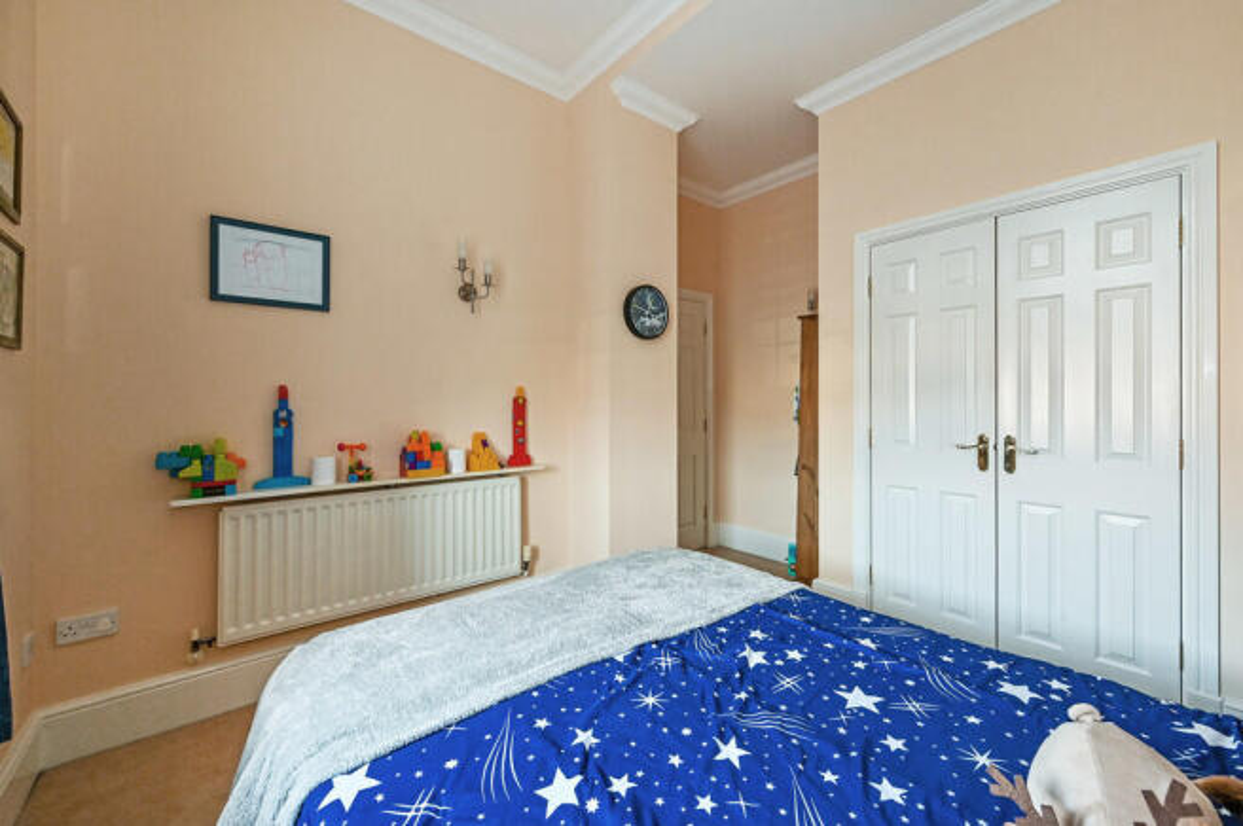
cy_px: 413
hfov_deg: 104.3
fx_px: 483
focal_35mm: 14
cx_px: 622
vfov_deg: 81.1
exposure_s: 1/20
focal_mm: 14
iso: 400
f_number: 9
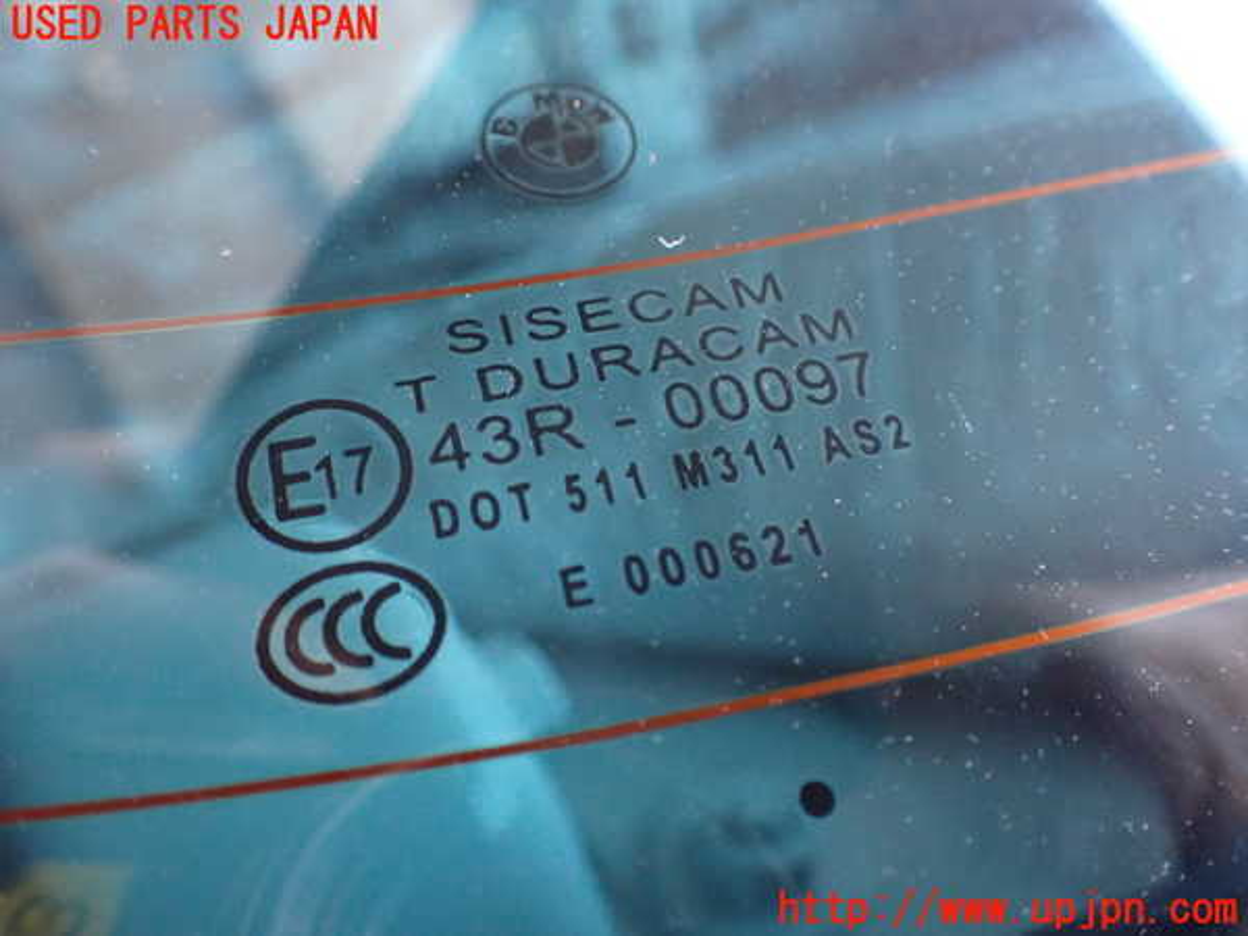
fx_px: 1082
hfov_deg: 60.0
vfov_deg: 46.8
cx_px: 624
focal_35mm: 30
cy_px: 468
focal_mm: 5.4
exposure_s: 1/50
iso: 800
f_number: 2.3
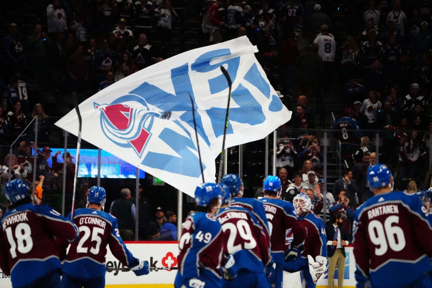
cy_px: 144
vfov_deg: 6.2
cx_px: 216
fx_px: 2640
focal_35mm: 220
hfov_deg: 9.4
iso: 12800
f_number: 5.6
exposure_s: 1/2000
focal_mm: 220
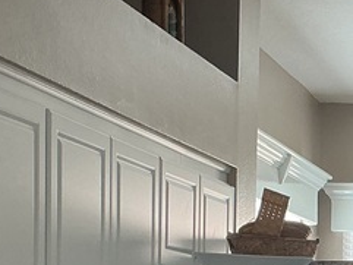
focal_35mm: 123
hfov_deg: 15.6
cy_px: 496
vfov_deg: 11.1
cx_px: 376
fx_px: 1255
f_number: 1.8
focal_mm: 3
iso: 50
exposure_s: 1/60
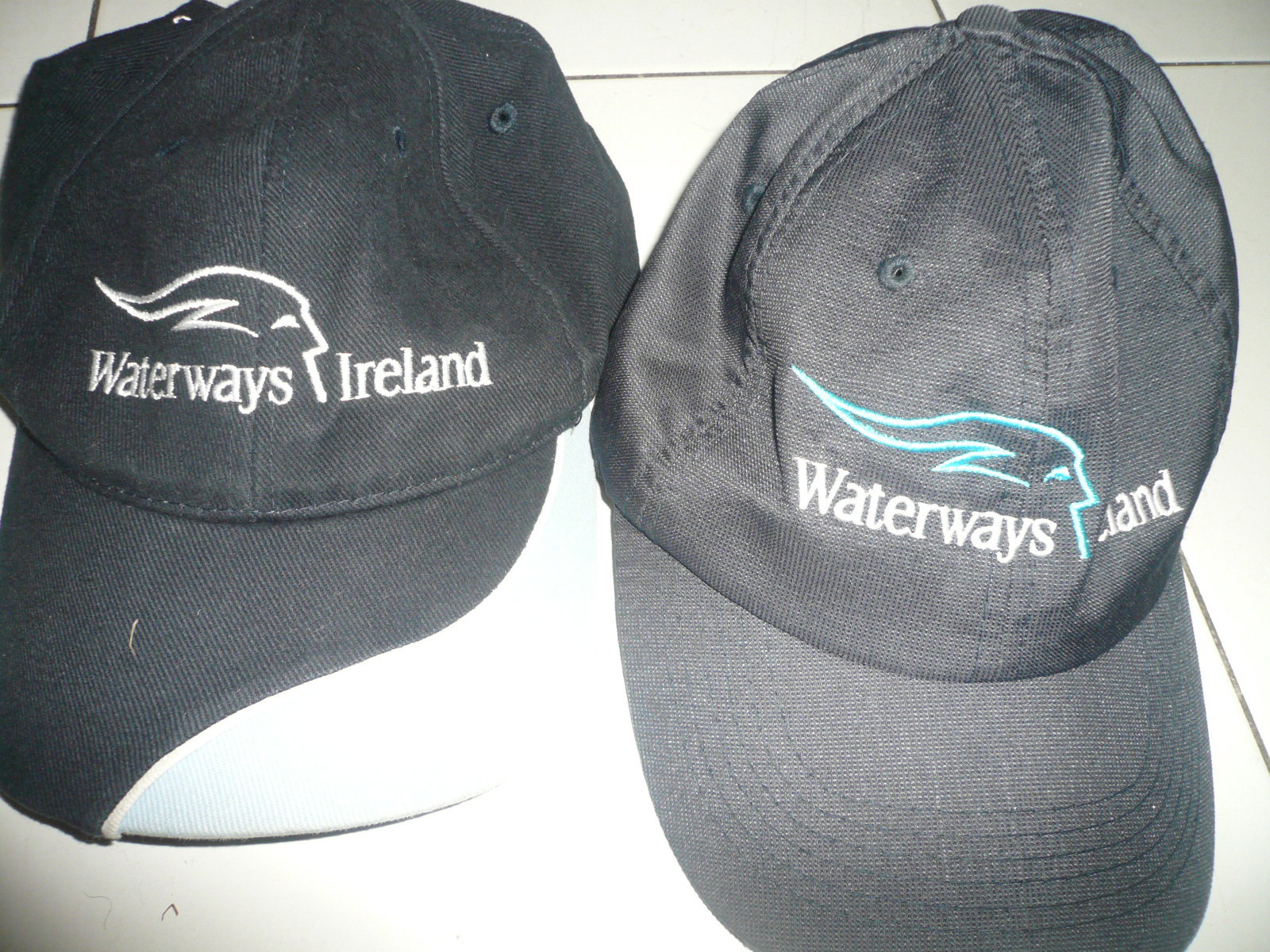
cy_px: 476
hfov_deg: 63.4
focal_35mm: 28
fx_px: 1027
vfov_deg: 49.7
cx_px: 635
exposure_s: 1/30
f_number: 2.8
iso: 100
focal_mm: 4.6
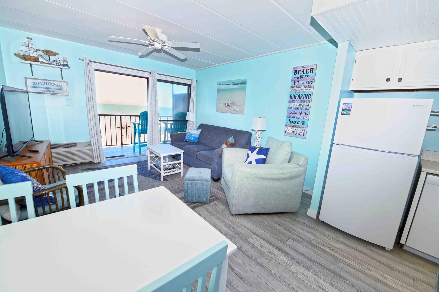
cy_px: 146
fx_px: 171
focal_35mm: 14
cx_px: 220
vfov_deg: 81.2
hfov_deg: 104.3
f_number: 7.1
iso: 180
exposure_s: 1/80
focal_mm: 14
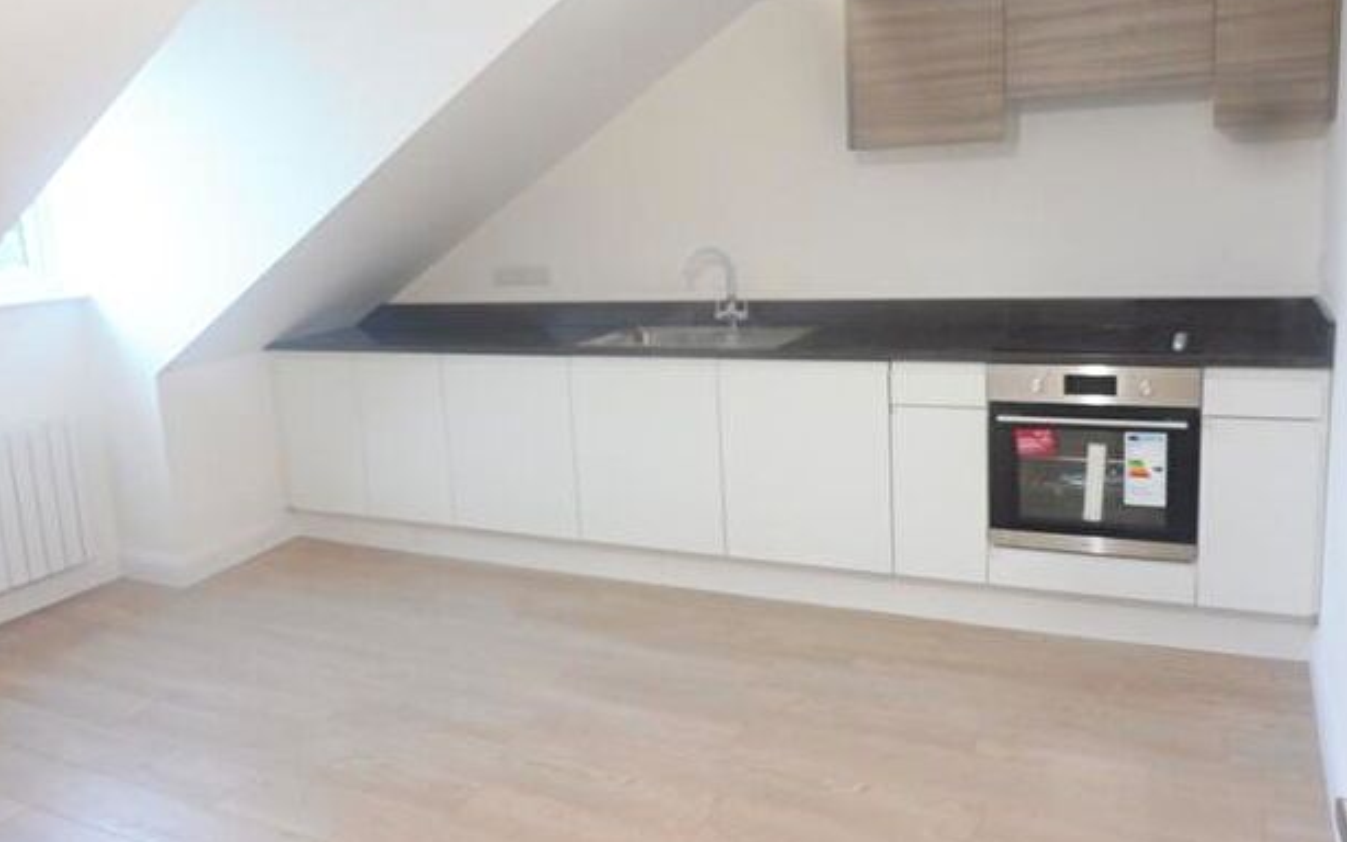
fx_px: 1065
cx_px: 621
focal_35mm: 29
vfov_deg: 43.1
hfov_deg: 64.5
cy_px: 376
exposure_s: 1/13
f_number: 3.3
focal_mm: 4.3
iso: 400
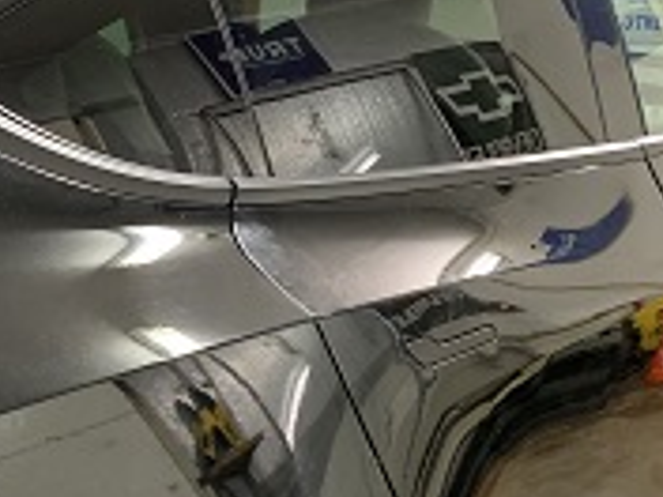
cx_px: 57
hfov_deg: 27.5
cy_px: 322
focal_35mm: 68
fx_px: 1302
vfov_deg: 21.6
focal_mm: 4.25
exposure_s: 1/40
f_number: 1.8
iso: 400
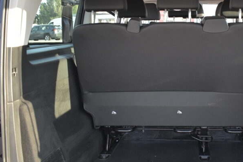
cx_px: 176
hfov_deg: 41.7
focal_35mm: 46
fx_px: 311
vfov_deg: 29.3
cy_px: 85
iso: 1600
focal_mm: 18
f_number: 3.5
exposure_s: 1/800
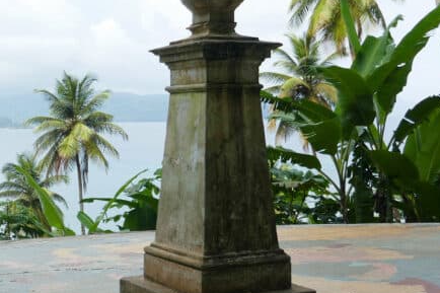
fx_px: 721
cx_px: 32
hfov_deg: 32.1
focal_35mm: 59
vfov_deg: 23.0
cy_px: 149
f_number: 2.8
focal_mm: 9.1
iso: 125
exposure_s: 1/800
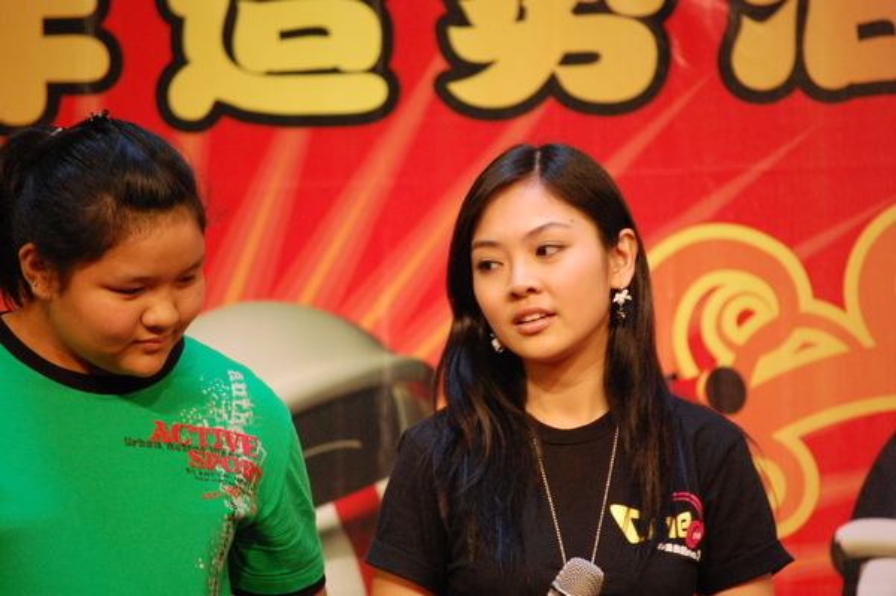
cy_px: 298
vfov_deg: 5.1
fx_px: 6714
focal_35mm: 270
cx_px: 448
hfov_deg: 7.6
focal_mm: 180
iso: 1600
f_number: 5.6
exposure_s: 1/80
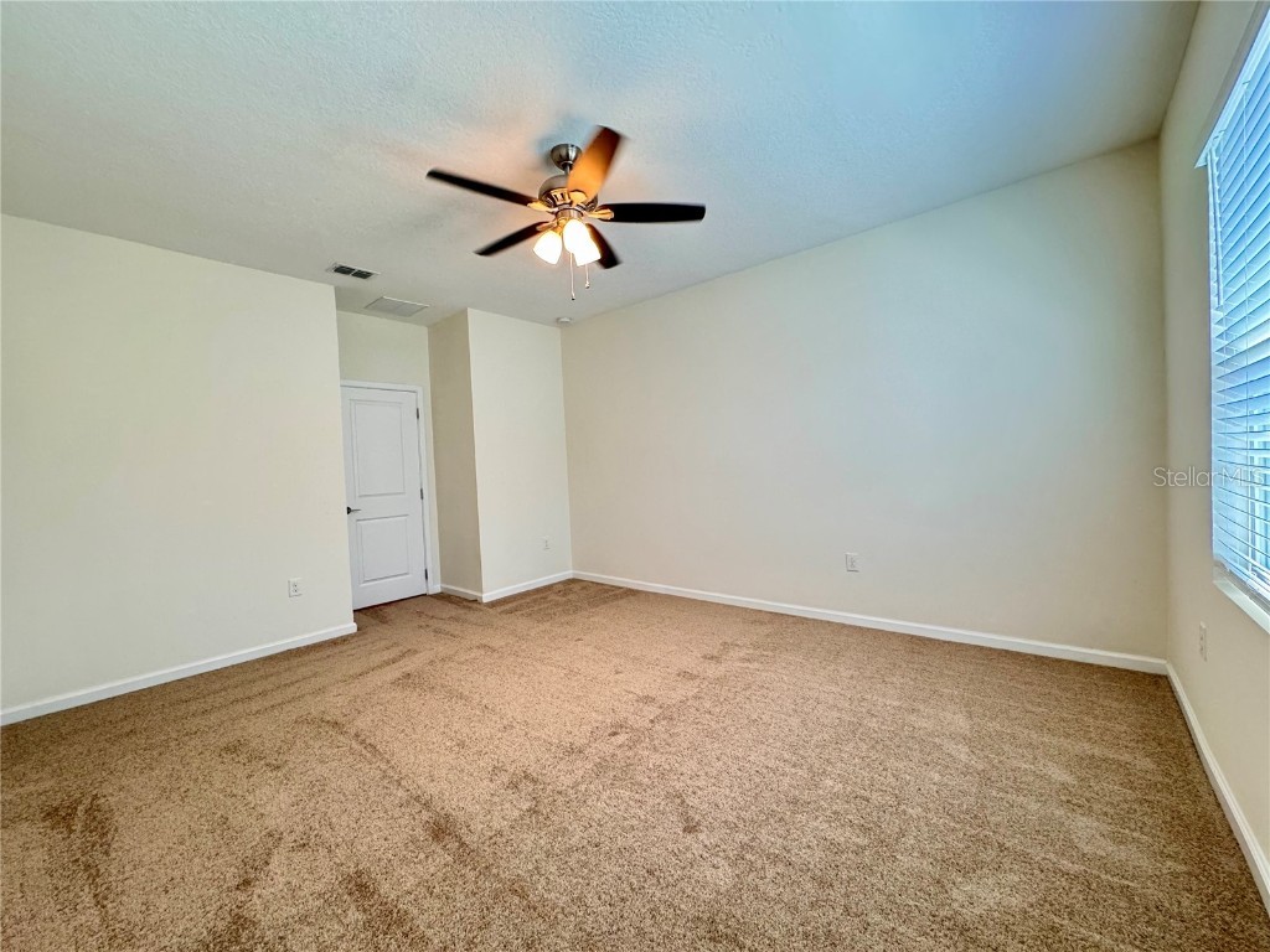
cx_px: 635
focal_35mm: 14
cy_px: 476
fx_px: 514
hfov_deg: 102.1
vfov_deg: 85.7
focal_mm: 2.22
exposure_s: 1/120
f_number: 2.2
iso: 320
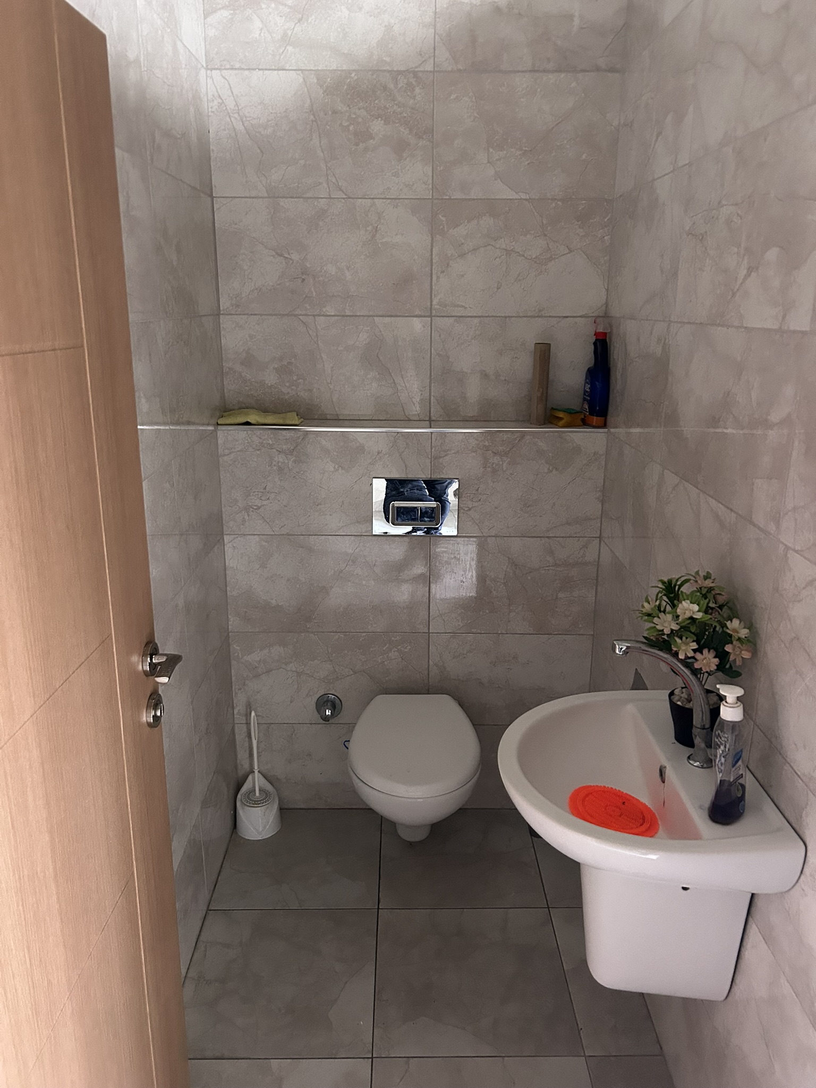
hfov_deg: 53.1
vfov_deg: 67.3
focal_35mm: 26
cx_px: 408
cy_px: 544
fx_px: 817
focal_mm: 5.7
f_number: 1.5
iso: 400
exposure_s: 1/60
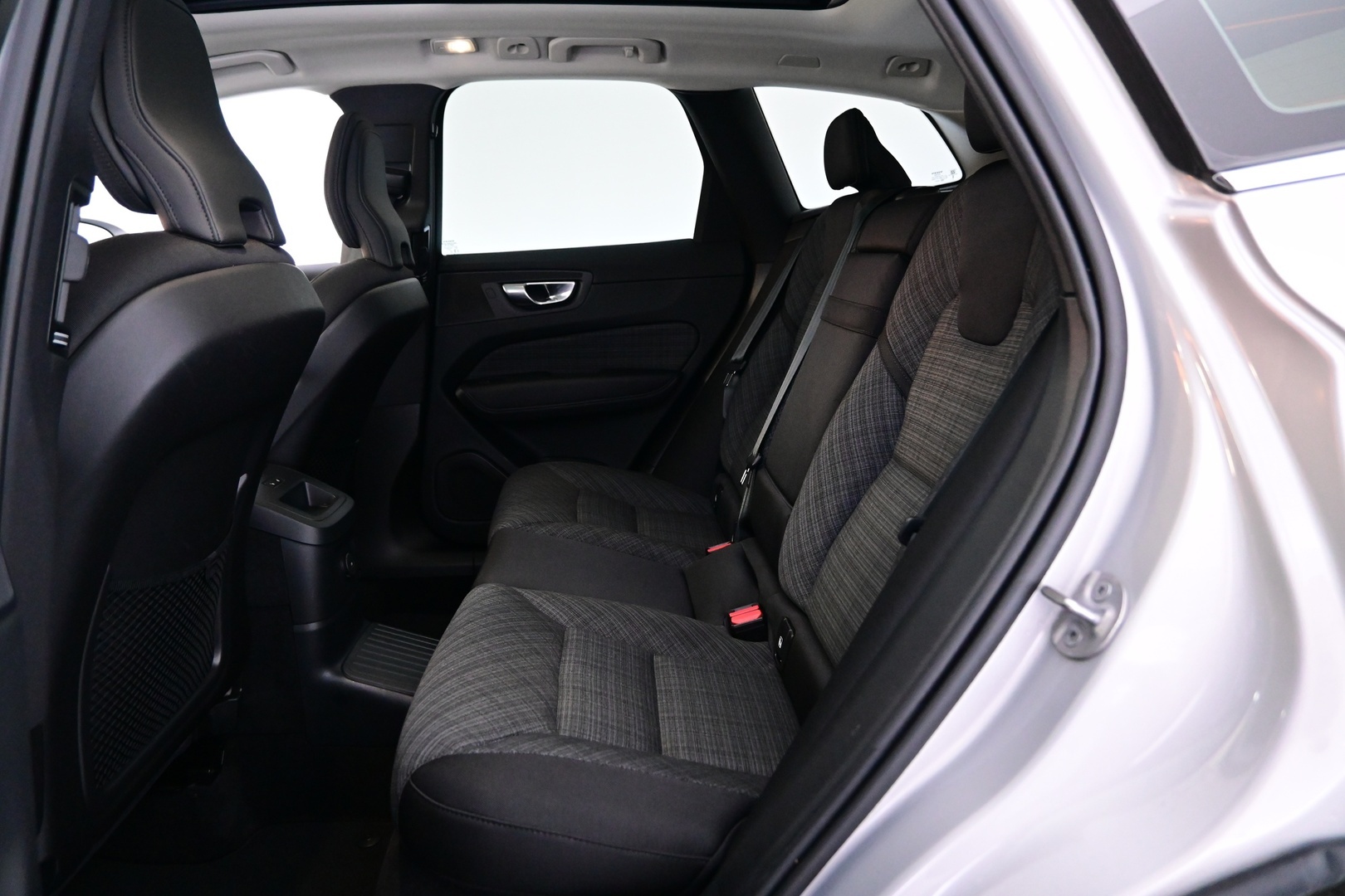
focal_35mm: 24
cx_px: 672
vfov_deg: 53.1
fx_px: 897
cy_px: 448
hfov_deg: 73.7
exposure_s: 1/25
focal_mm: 16
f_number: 3.5
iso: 3600
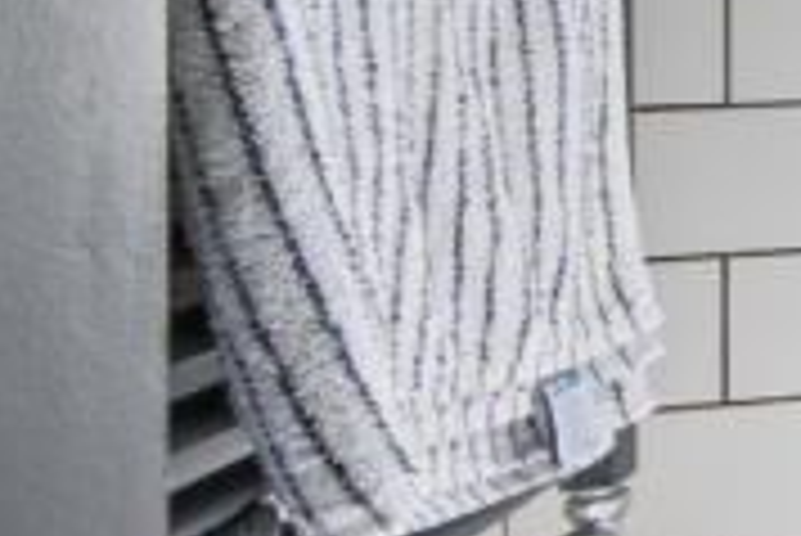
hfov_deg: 12.3
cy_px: -164
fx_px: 1915
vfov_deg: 15.2
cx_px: 2286
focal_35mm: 86
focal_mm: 15
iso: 200
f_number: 16
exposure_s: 1/6
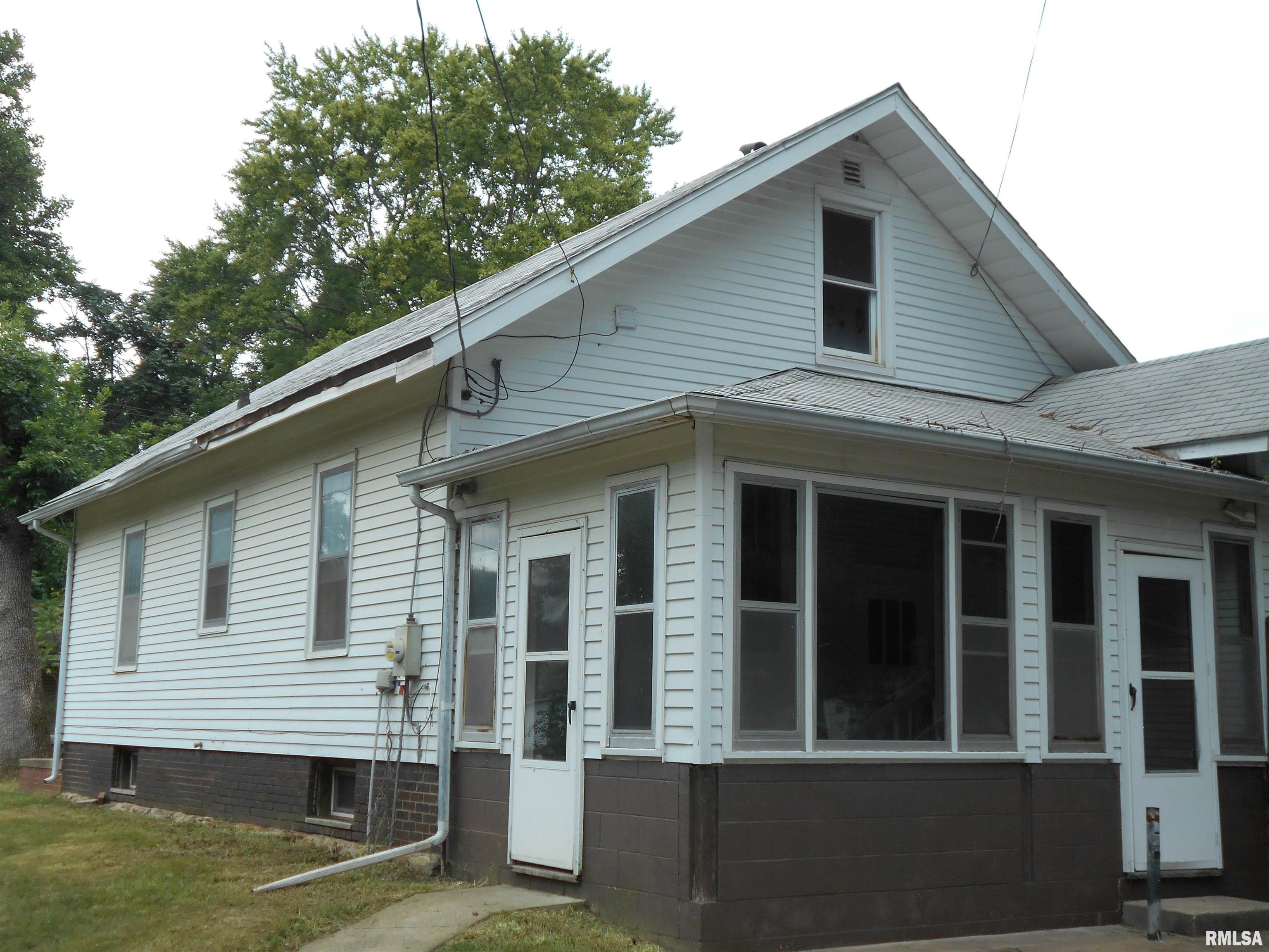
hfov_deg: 43.9
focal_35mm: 43
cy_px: 476
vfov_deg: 33.6
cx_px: 634
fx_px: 1576
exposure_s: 1/500
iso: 80
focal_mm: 7.7
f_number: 4.2
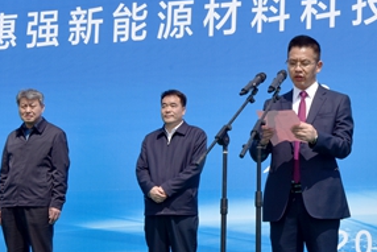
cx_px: 294
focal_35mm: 114
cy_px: 113
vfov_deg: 12.0
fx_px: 1194
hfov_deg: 17.8
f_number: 16
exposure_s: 1/800
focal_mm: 46
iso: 400
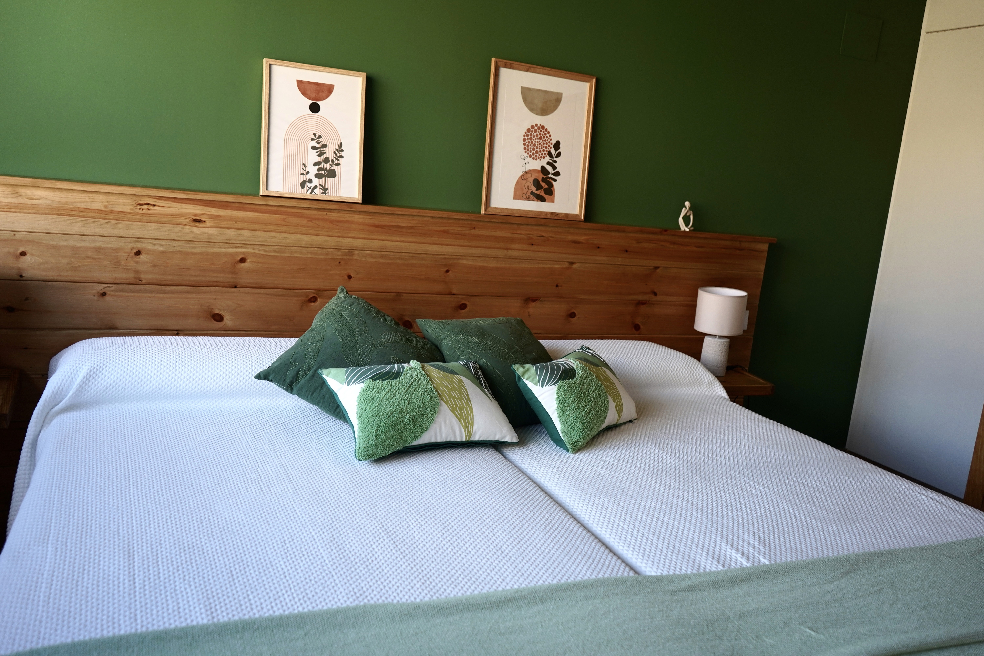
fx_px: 765
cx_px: 492
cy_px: 328
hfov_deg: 65.5
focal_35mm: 28
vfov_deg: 46.4
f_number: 4
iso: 500
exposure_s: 1/160
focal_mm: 28
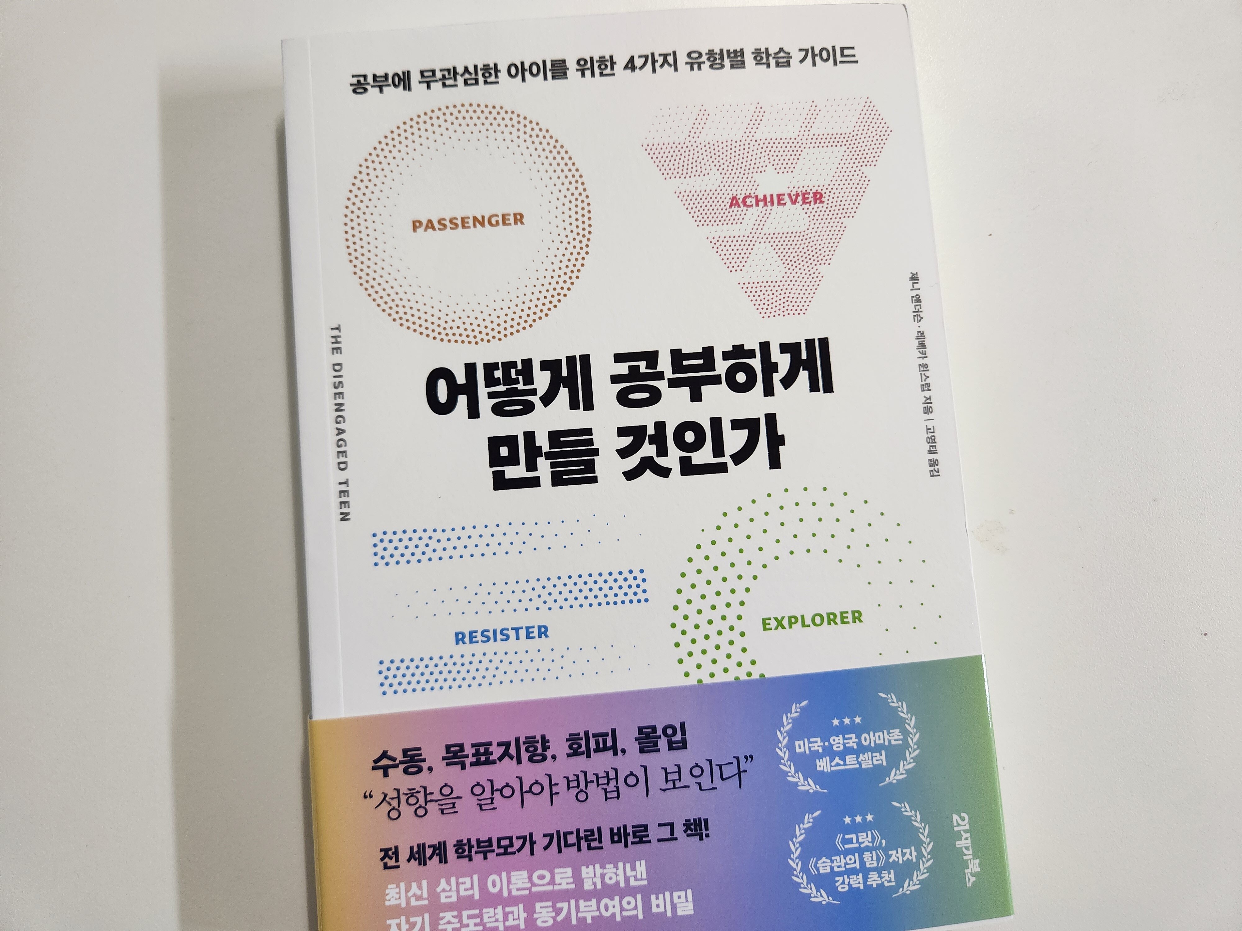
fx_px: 825
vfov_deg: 58.9
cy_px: 466
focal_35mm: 23
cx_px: 621
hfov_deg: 73.9
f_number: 1.8
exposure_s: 1/120
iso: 500
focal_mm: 5.4
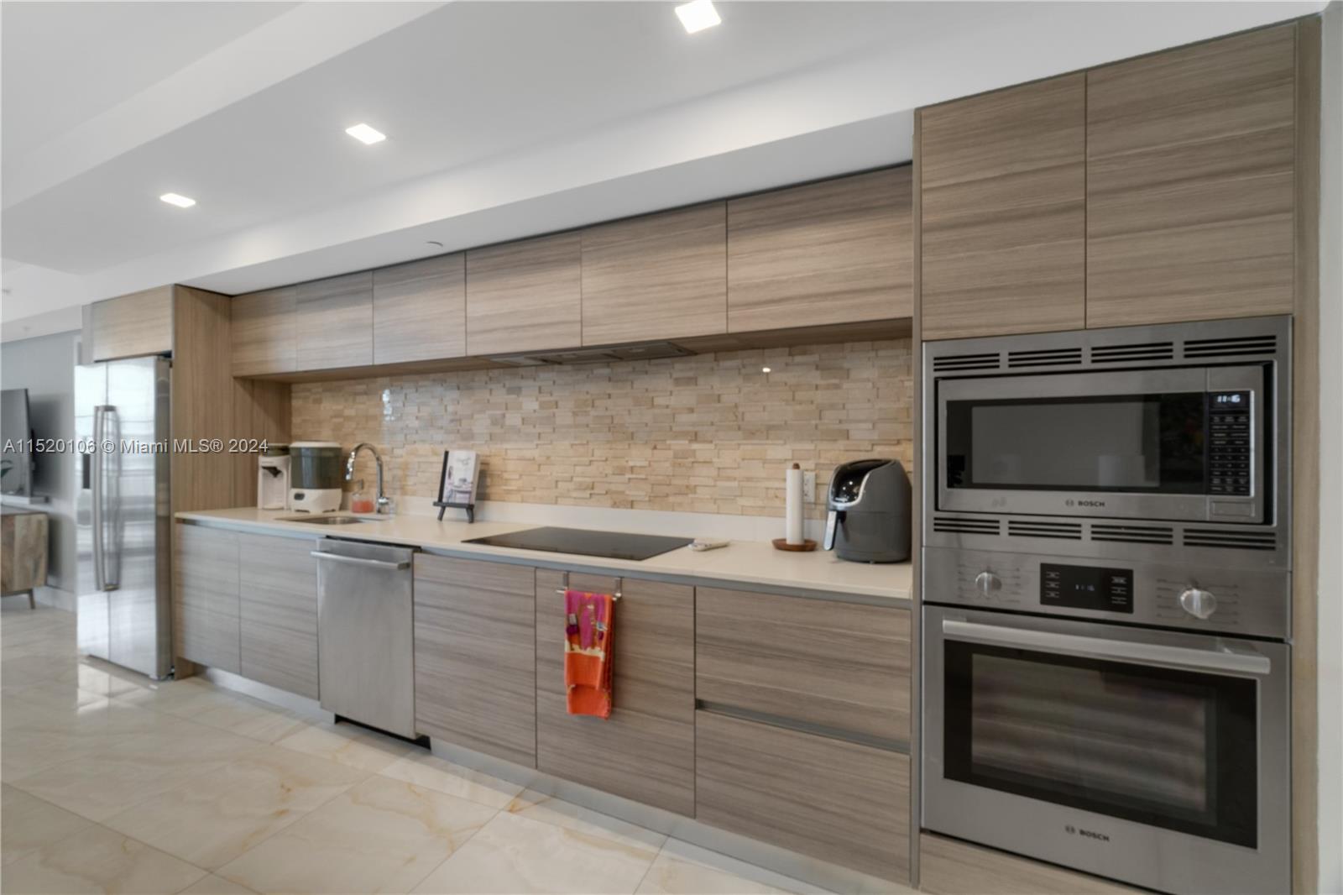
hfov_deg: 100.4
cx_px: 672
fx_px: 559
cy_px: 448
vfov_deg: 77.3
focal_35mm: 15
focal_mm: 10
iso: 250
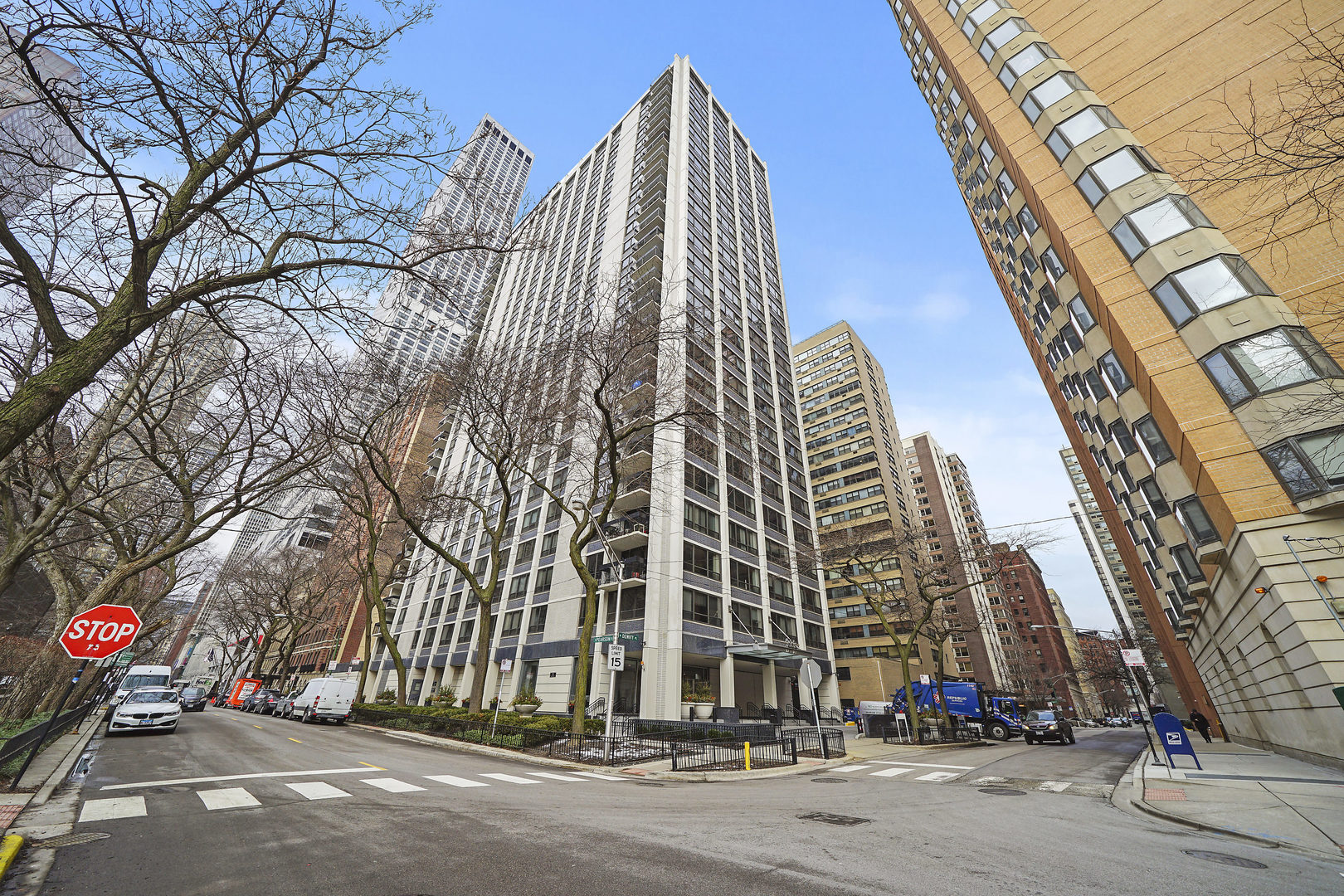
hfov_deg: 112.6
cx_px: 672
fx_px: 448
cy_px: 448
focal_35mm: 12
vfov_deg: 90.0
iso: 100
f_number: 9
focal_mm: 12
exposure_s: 1/100
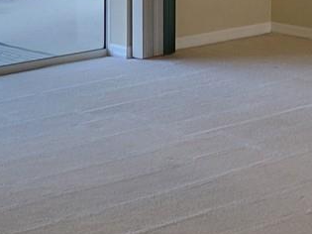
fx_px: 1189
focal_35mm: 132
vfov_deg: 10.8
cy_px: -110
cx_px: 296
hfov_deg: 14.7
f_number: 1.8
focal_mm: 5.4
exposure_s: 1/120
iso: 100
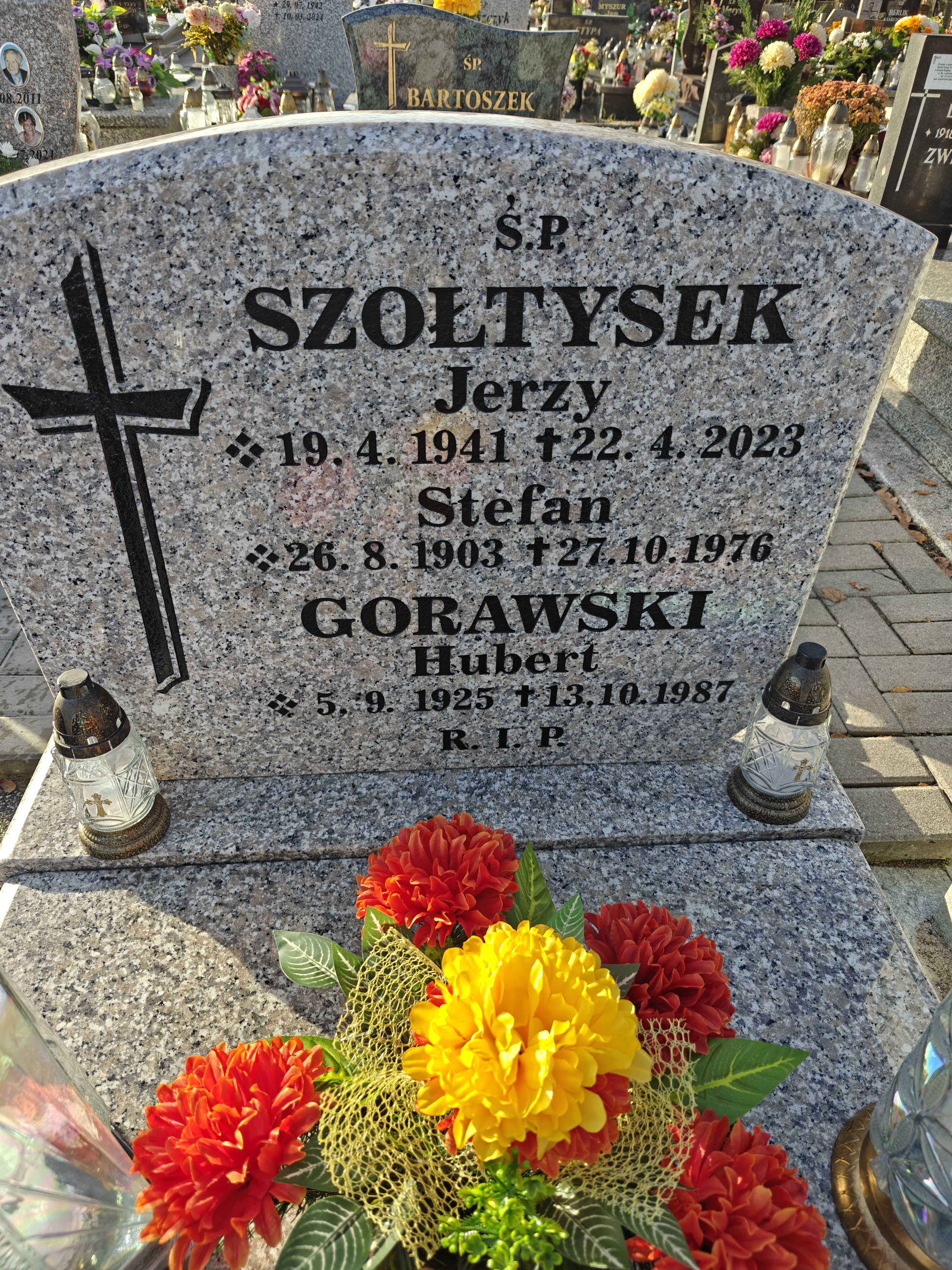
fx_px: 843
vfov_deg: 73.9
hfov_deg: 58.9
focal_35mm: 23
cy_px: 635
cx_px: 476
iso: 80
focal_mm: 6.06
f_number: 1.6
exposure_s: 1/525
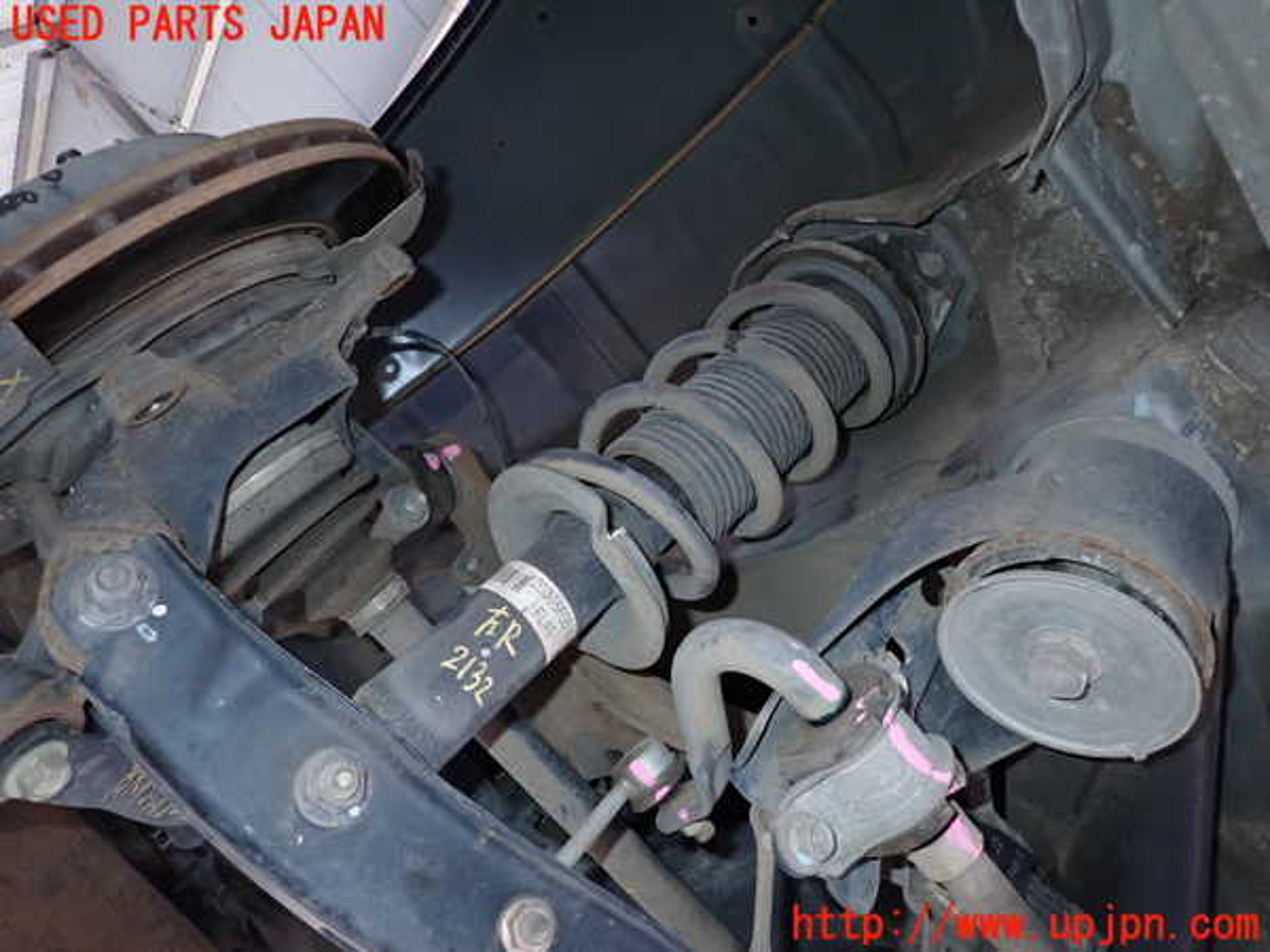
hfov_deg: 69.4
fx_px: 917
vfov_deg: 54.9
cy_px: 476
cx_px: 635
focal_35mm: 25
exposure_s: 1/100
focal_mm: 4.5
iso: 400
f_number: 2
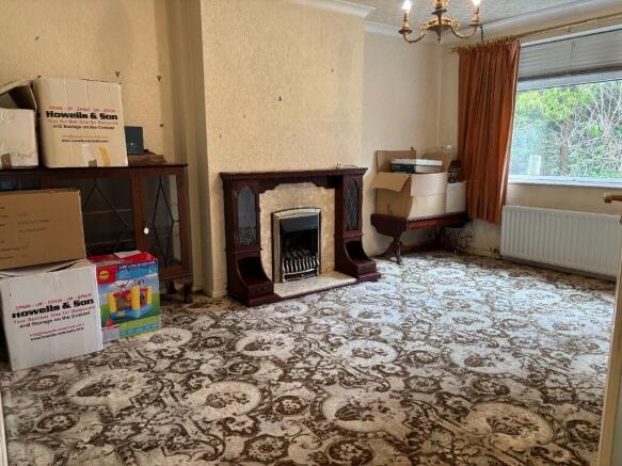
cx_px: 311
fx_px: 467
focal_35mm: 26
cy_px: 233
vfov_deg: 53.0
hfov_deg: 67.3
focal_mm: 5.96
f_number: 1.6
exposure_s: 1/50
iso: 100
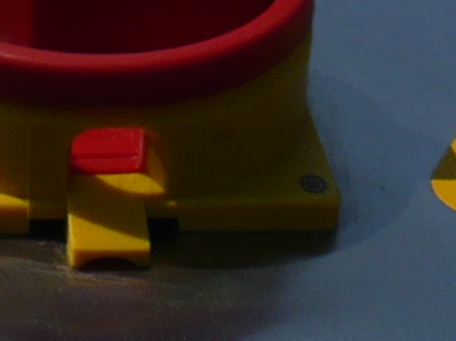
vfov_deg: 8.2
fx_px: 2211
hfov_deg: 11.8
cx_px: 293
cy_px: 769
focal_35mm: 168
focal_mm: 4.6
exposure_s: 1/500
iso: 100
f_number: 8
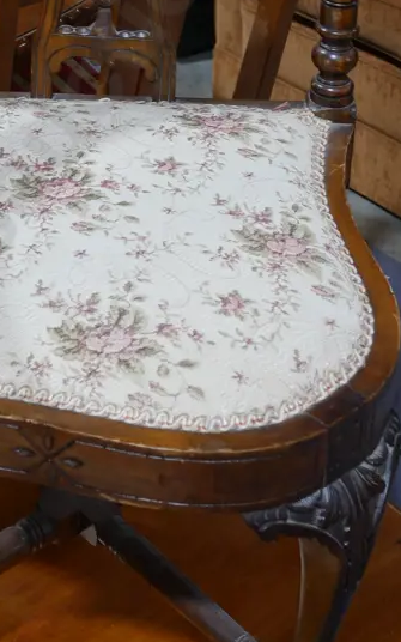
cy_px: 128
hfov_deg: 16.8
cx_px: 63
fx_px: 1346
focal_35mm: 77
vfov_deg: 26.3
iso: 400
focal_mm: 19
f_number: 4.1
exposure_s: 1/60
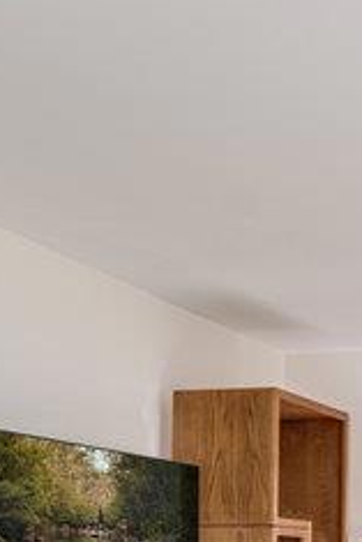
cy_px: 612
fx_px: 1024
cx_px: 623
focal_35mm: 68
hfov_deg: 17.0
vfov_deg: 26.9
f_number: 5.6
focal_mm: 16
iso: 100
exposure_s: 1/60
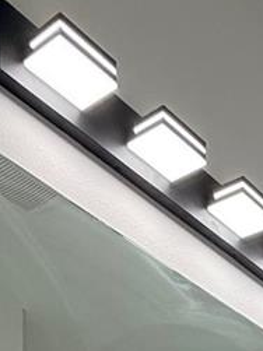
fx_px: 679
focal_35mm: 67
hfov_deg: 19.0
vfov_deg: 17.7
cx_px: 406
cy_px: 738
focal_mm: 2.22
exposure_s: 1/105
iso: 40
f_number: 2.2
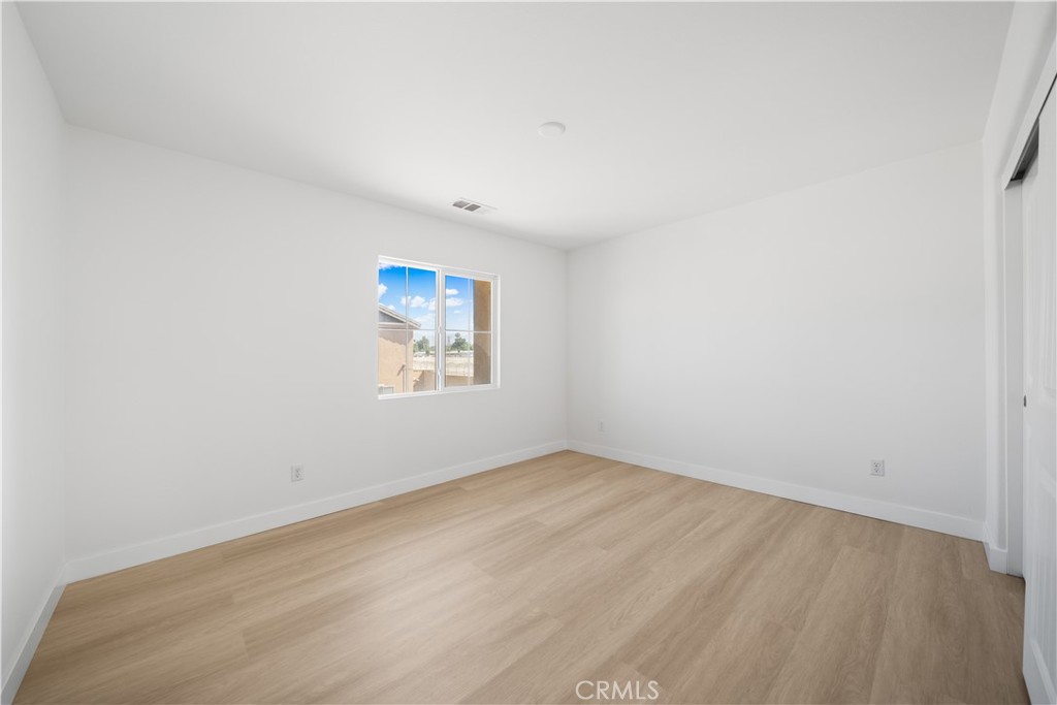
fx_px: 352
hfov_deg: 112.6
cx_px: 528
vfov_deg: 90.0
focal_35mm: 12
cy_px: 352
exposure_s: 1/5
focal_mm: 12
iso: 100
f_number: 5
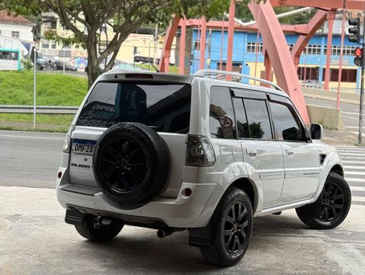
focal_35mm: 48
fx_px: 507
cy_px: 138
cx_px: 182
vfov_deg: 30.3
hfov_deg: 39.6
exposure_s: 1/819
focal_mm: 6.76
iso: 100
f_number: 1.78
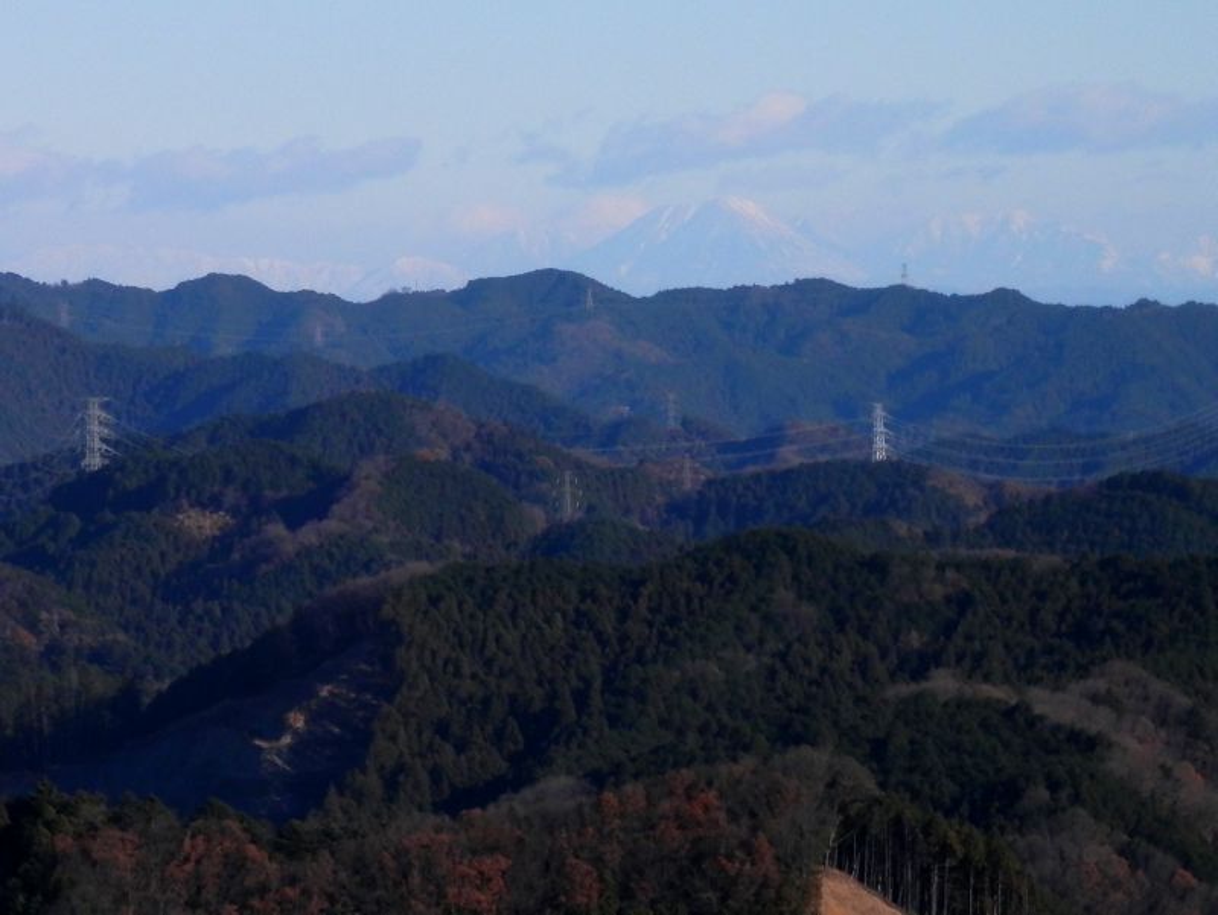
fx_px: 6513
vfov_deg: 8.0
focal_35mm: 185
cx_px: 609
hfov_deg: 10.7
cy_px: 458
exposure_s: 1/800
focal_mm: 33.2
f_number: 5.8
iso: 80
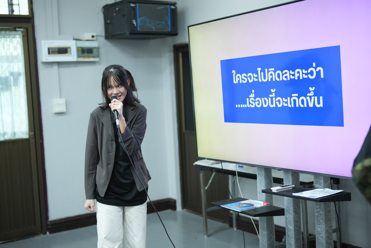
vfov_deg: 27.0
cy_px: 124
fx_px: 515
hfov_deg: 39.6
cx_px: 186
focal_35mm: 50
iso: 1000
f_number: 1.4
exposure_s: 1/400
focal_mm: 50
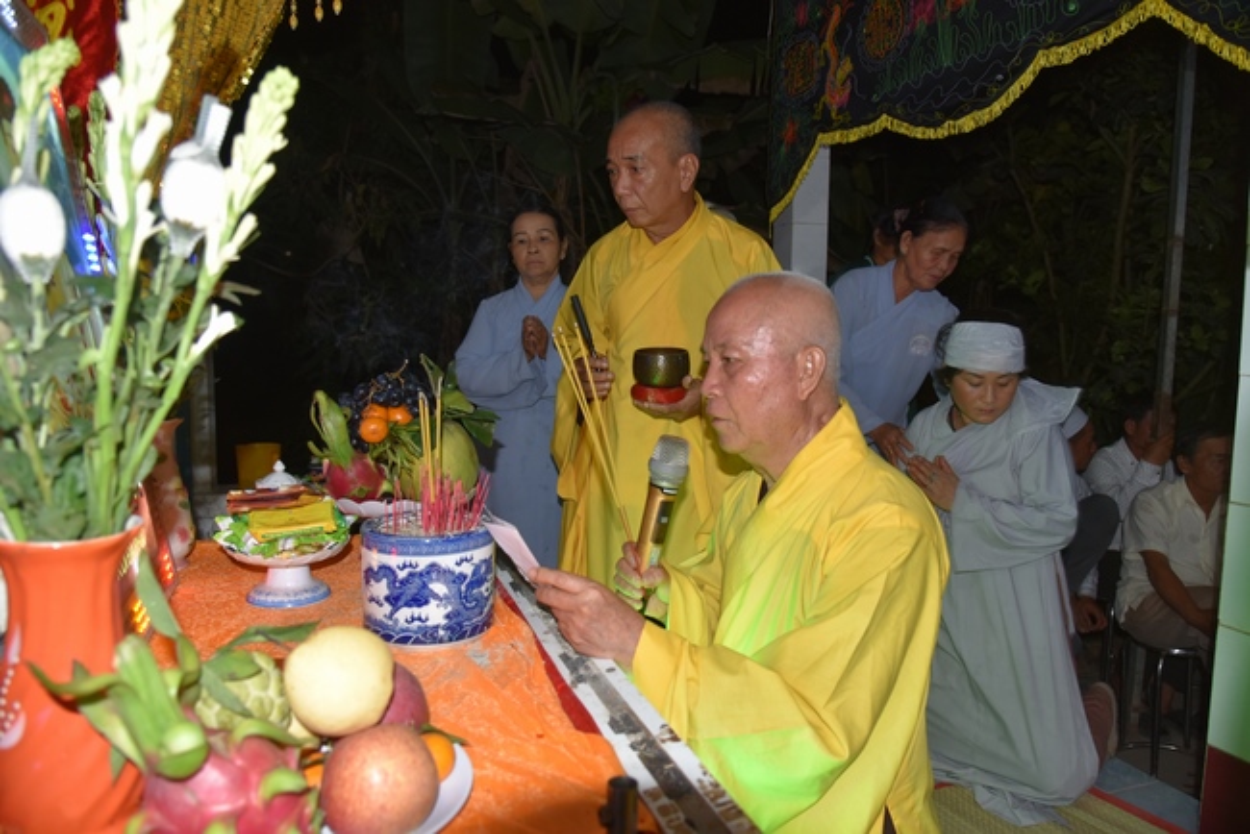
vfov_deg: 53.2
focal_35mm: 24
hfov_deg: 73.7
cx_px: 625
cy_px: 417
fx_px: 834
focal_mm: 24
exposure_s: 1/60
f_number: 4.5
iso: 640
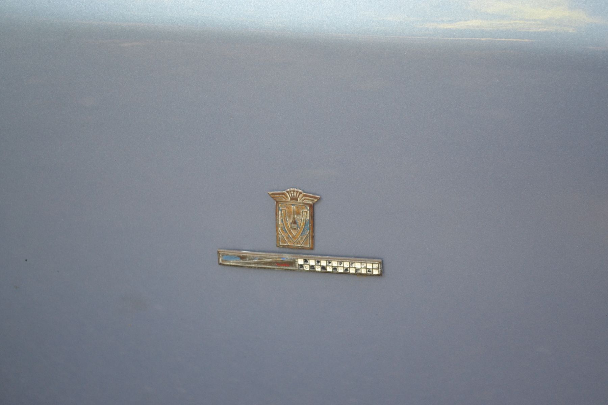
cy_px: 202
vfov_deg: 16.6
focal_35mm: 82
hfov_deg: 24.6
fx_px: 1393
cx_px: 304
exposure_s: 1/60
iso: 1250
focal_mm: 55
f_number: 5.6
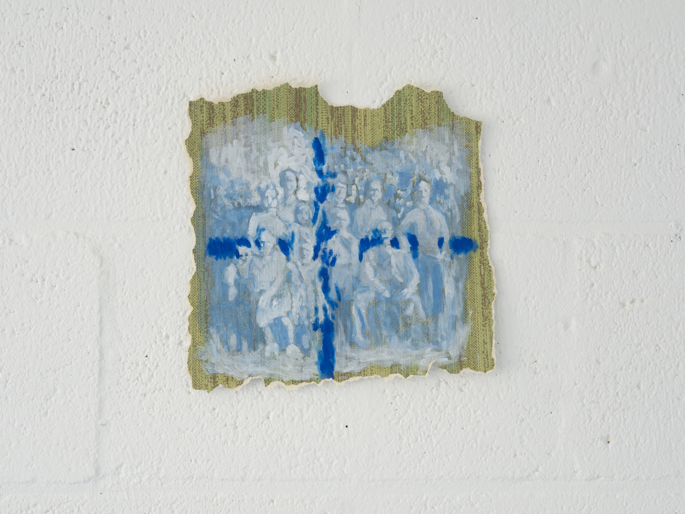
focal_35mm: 50
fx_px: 989
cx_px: 342
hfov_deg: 38.2
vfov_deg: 29.1
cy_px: 257
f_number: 13
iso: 200
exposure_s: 1/8
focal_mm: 25
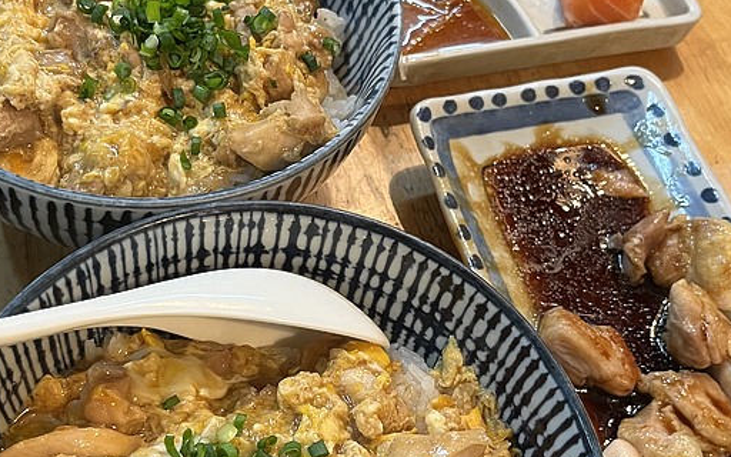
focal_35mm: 56
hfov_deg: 36.3
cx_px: 333
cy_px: 211
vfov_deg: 23.1
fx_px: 1116
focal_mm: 5.1
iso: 200
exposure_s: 1/60
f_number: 1.6
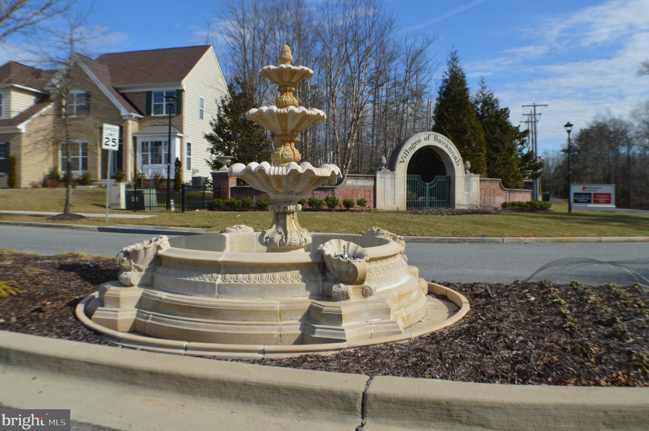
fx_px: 684
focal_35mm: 38
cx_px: 339
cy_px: 206
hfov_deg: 50.7
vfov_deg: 35.0
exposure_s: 1/250
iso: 100
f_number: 8
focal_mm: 24
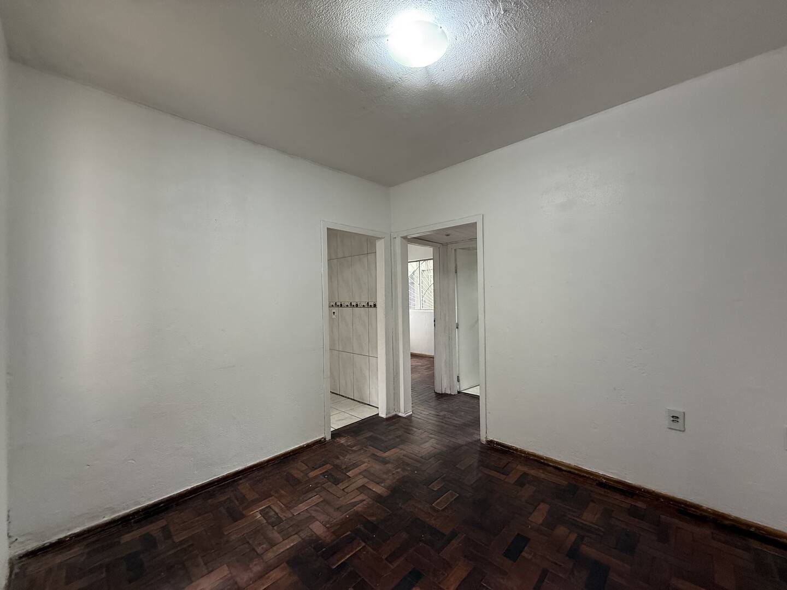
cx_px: 394
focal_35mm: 14
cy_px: 295
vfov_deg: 85.7
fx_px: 318
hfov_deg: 102.1
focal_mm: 2.22
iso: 200
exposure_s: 1/60
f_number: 2.2
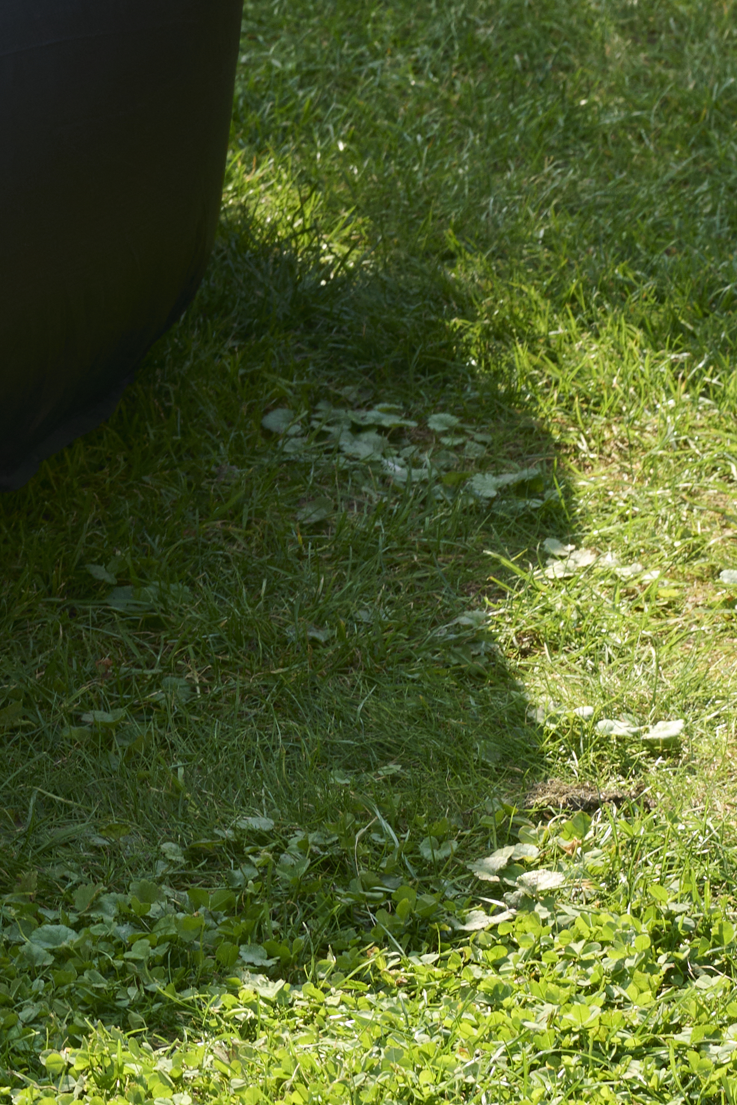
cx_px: -756
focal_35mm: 204
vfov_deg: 9.8
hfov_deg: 6.5
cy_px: -426
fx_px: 6265
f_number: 8
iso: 200
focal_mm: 50
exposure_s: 1/160
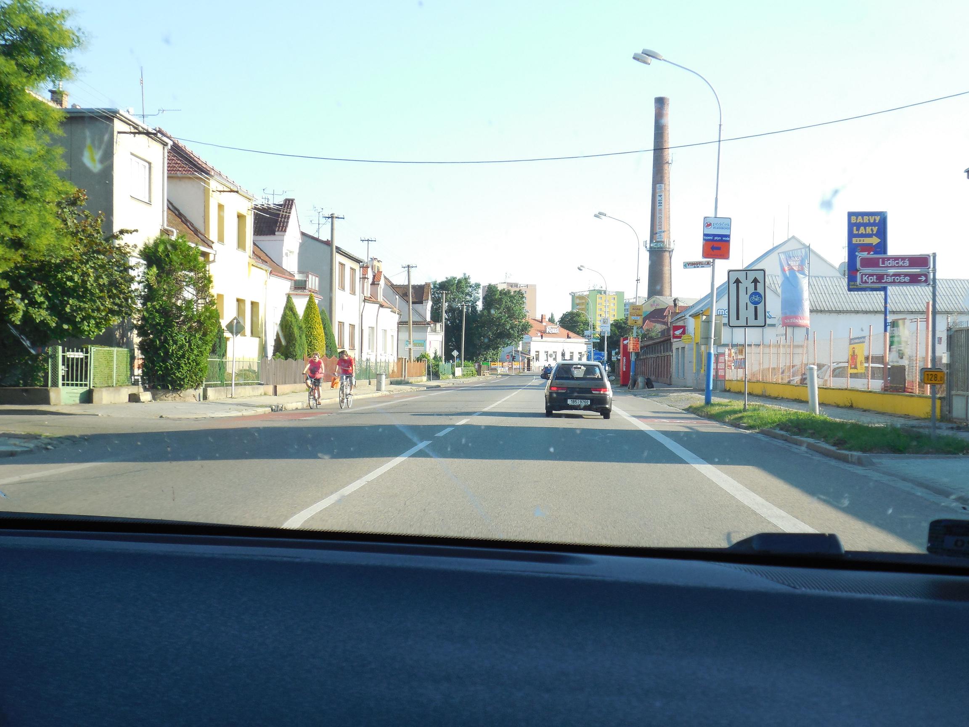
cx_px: 484
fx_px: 1372
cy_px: 364
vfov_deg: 29.7
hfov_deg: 38.9
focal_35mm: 49
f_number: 4.8
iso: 125
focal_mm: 8.8
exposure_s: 1/160
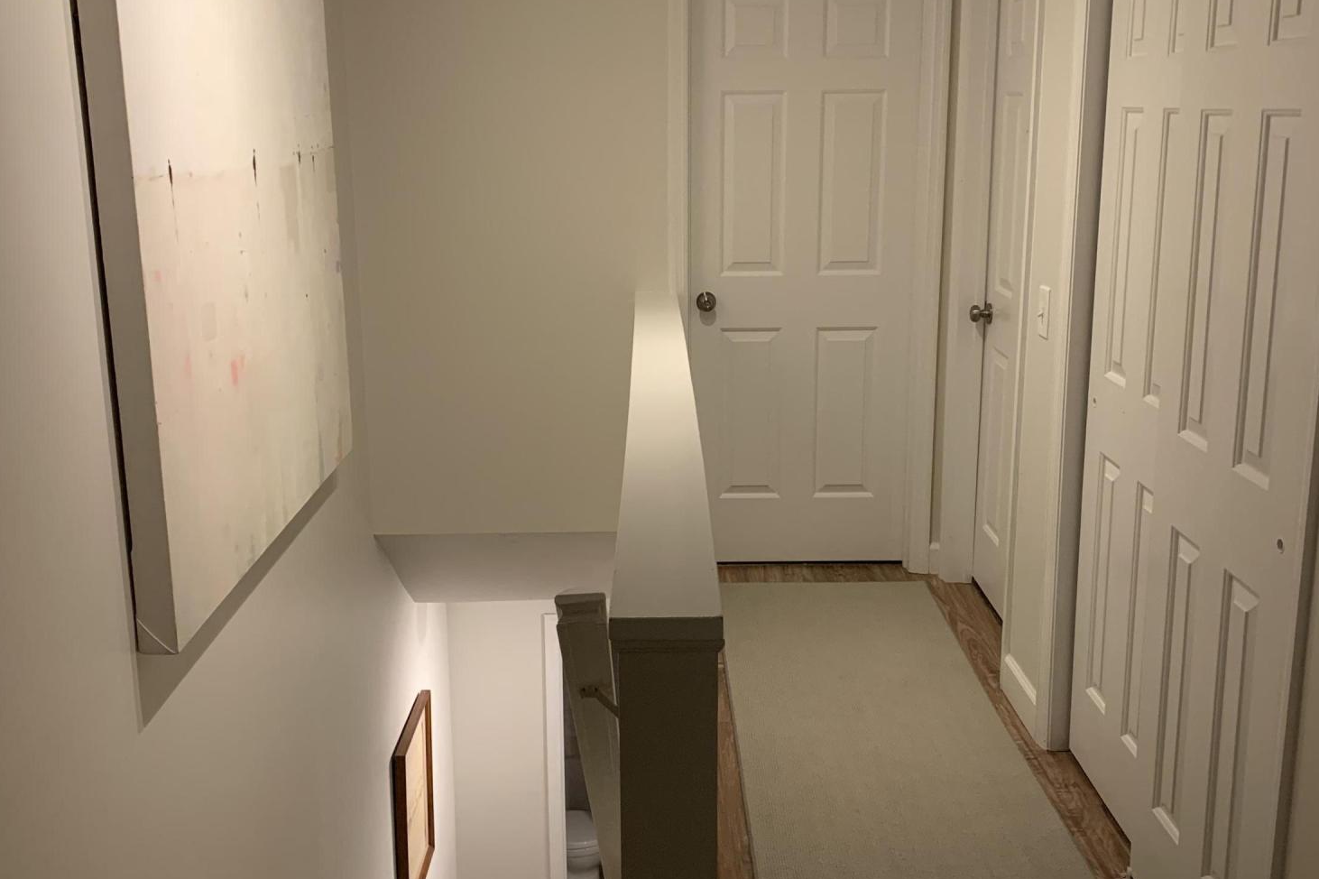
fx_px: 1355
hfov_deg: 51.9
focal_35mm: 37
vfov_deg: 35.9
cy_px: 430
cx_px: 655
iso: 320
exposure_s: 1/40
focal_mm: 4.25
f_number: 1.8
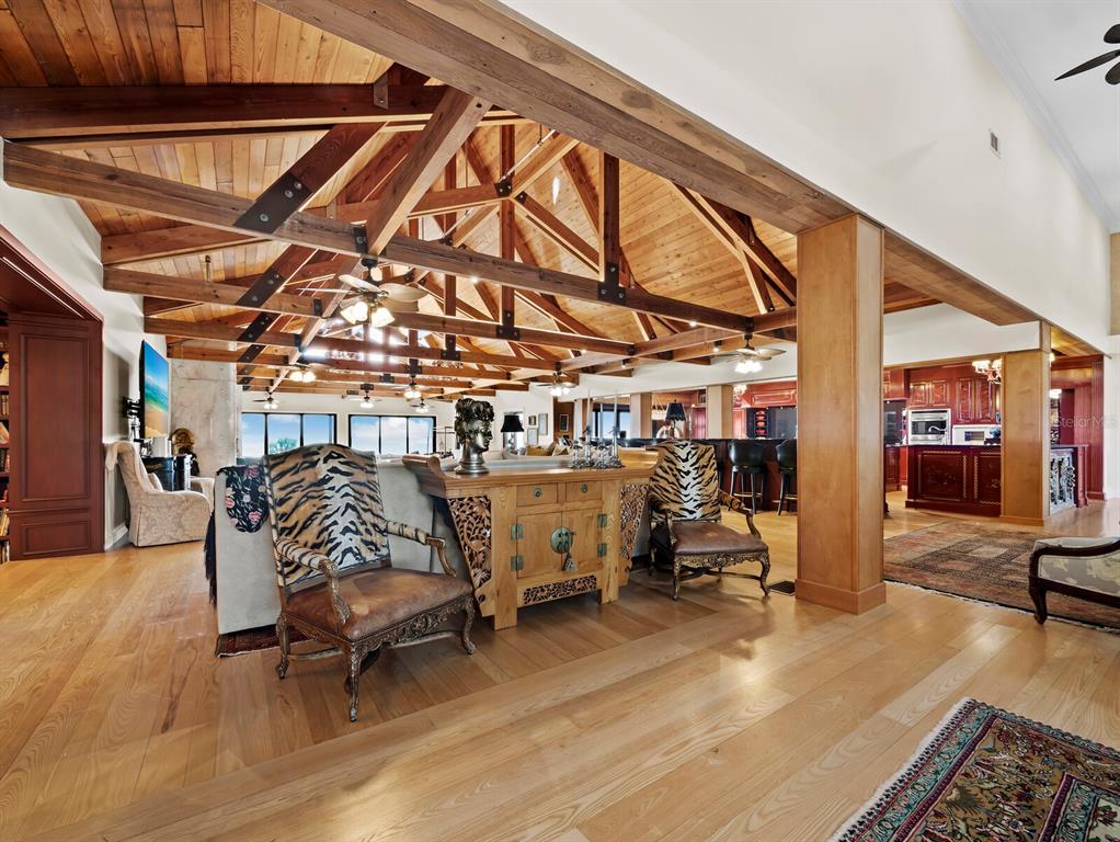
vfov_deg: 85.7
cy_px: 421
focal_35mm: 14
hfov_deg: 102.0
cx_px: 560
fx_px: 453
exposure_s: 3.2
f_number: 11
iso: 200
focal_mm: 7
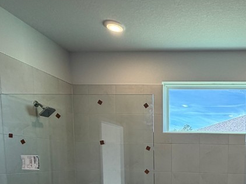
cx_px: 219
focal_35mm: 34
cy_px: 187
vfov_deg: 37.1
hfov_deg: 48.6
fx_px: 241
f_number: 2.2
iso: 125
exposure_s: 1/120
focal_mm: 2.22
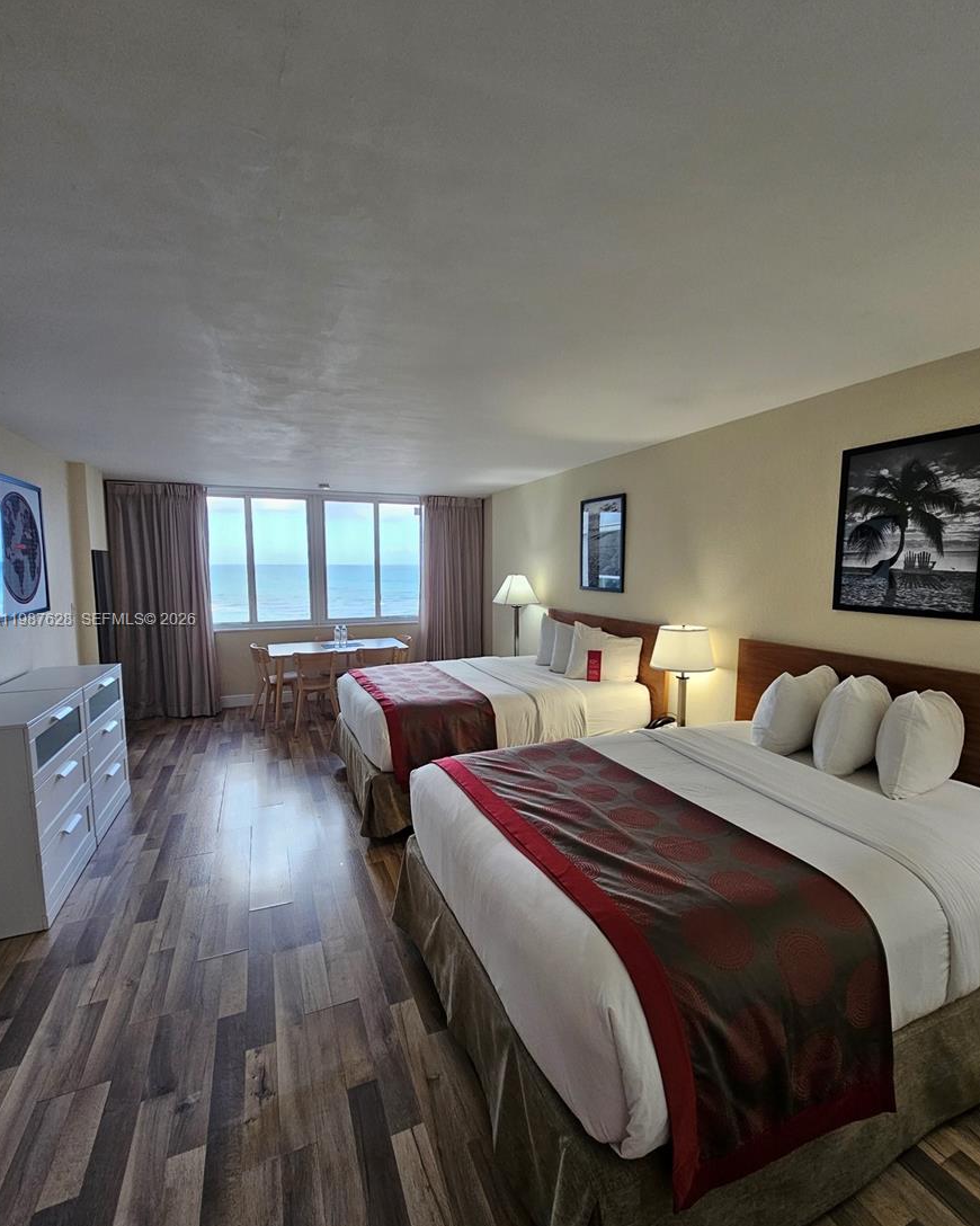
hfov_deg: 88.0
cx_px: 495
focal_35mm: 14
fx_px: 508
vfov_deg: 100.7
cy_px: 621
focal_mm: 2.2
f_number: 2.2
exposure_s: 1/60
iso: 125
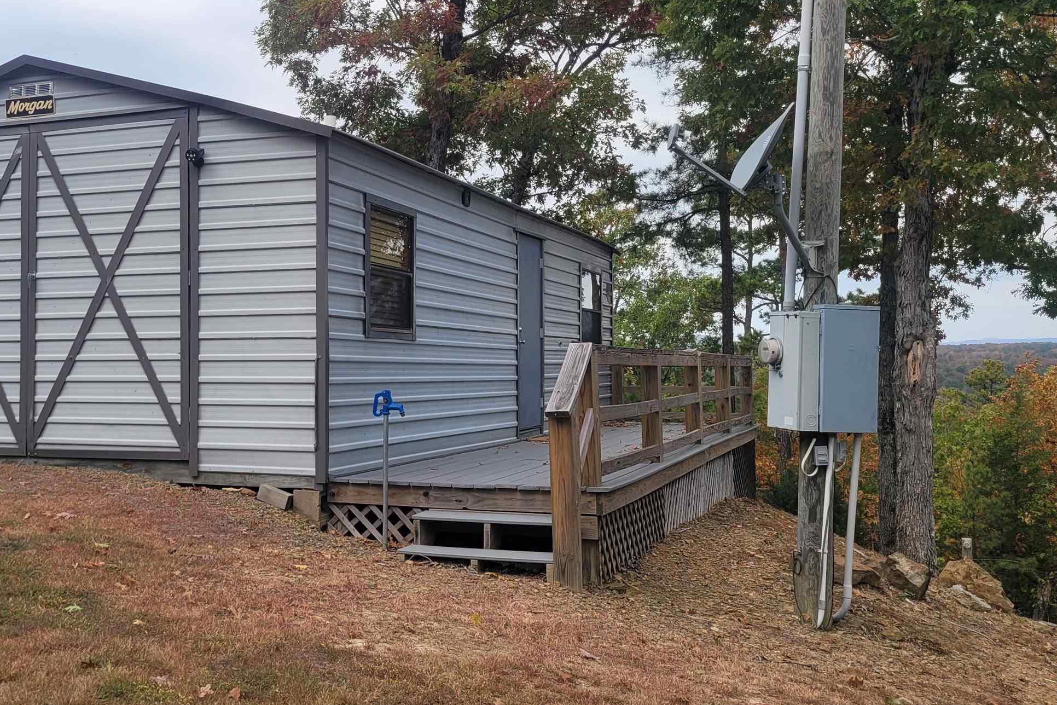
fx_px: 1262
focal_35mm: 43
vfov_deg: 31.1
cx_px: 311
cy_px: 274
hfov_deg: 44.4
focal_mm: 5.4
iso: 40
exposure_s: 1/1096
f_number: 1.8
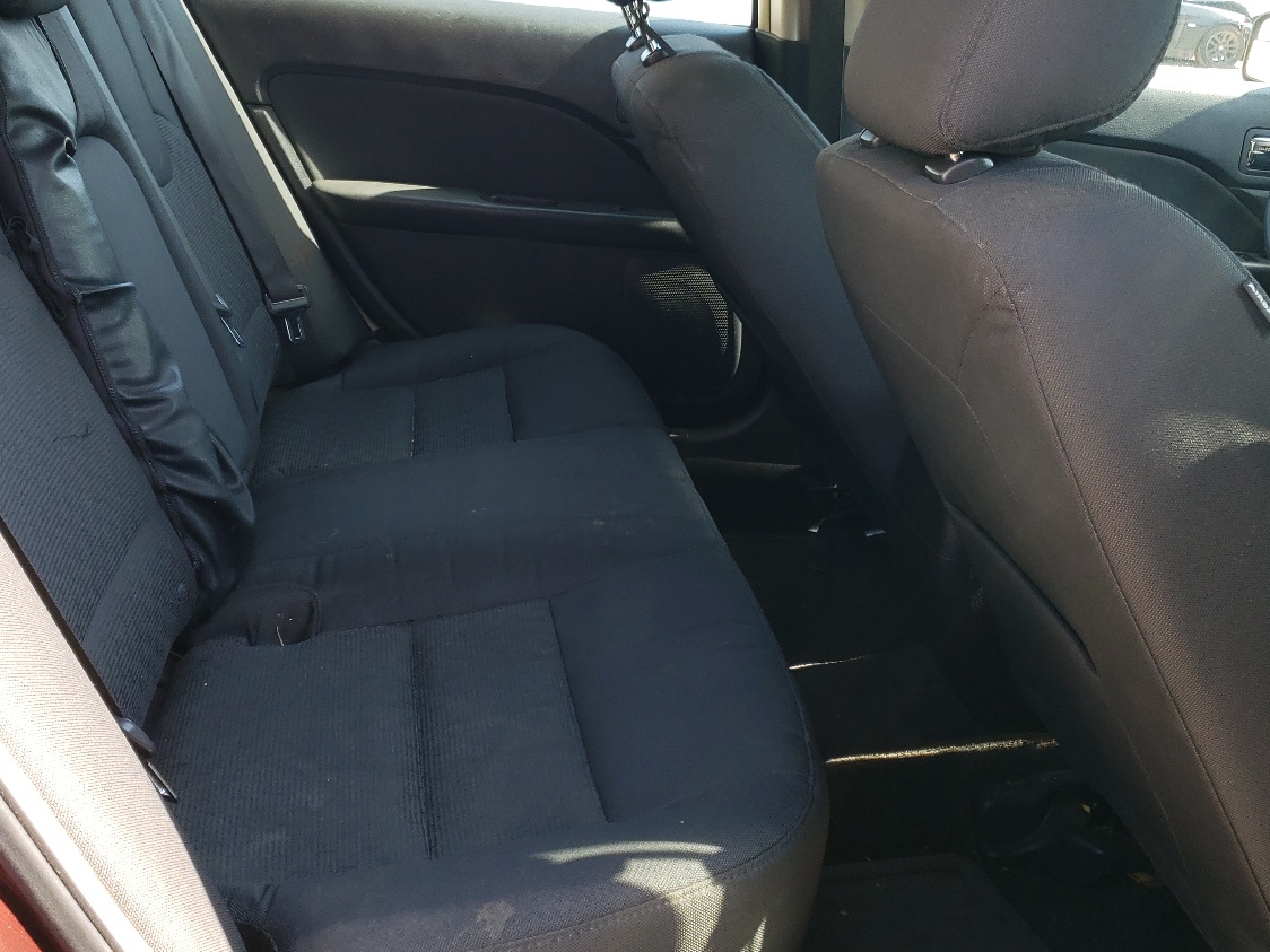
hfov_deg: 50.1
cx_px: 568
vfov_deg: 38.5
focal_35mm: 37
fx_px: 1357
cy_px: 373
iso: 50
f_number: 1.5
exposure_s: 1/222
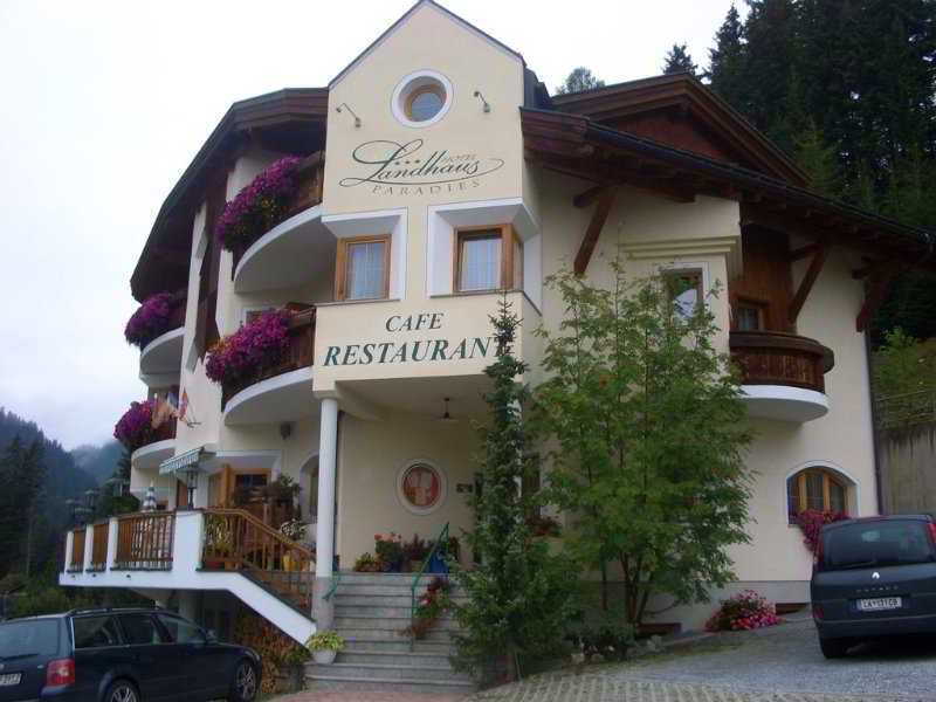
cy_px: 351
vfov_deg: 40.7
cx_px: 468
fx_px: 946
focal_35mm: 35
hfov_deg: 52.6
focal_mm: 5.8
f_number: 4.3
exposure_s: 1/100
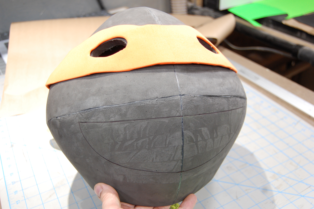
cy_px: 104
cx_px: 157
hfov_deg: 49.6
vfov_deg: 34.1
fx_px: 340
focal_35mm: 39
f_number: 4.2
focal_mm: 26
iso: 500
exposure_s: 1/30
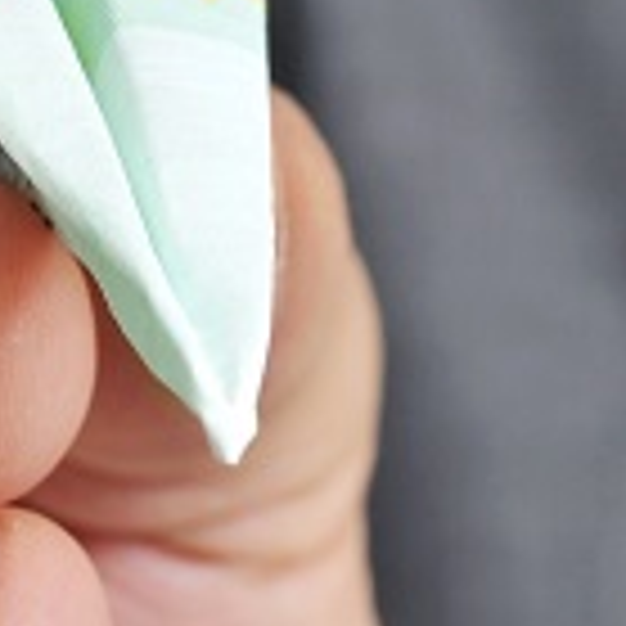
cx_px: 252
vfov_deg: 9.1
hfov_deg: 9.1
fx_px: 3925
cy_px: 45
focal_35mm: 192
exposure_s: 1/100
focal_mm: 35
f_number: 10
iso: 200
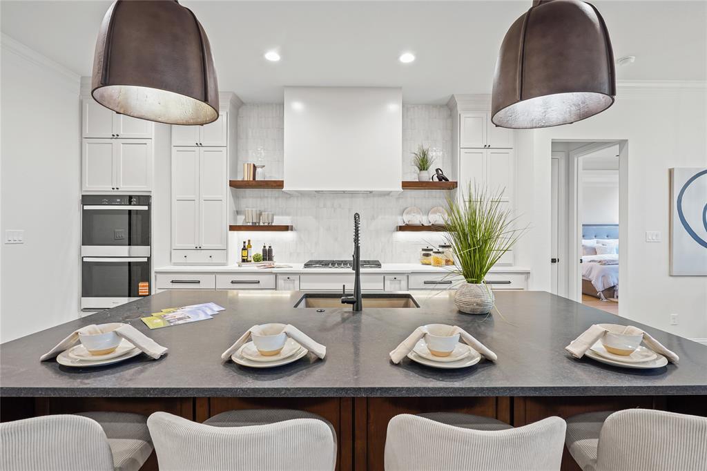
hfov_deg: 96.8
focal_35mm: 16
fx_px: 314
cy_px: 236
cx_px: 354
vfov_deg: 73.7
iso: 160
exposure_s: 1
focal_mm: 16
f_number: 9
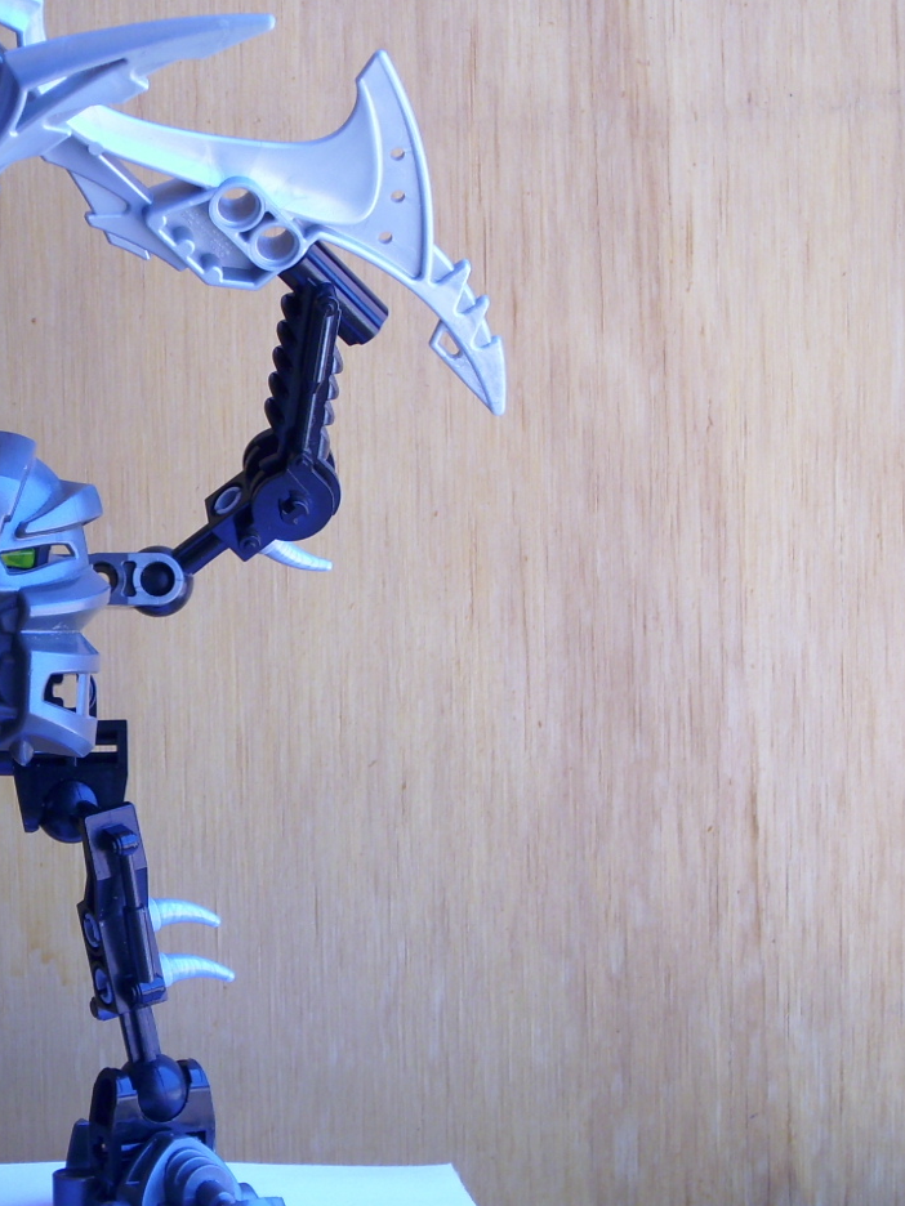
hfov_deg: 15.4
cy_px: 602
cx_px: -45
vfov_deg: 20.9
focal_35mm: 94
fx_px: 3277
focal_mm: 10.7
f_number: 3.8
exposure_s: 1/60
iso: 100
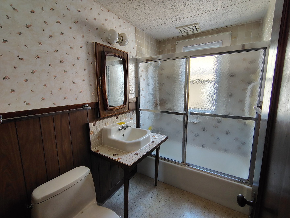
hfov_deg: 94.5
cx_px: 145
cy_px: 109
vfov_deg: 78.1
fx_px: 134
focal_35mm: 16
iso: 543
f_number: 2.2
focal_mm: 2.13
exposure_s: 1/24
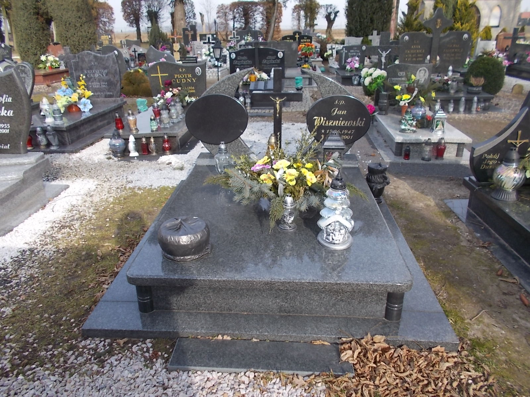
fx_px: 398
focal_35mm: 26
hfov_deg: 67.3
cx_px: 265
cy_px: 198
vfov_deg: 53.1
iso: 80
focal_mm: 4.6
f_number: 3.2
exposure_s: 1/320
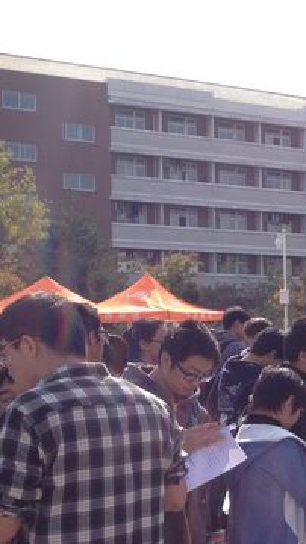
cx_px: 473
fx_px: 981
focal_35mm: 68
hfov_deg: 16.1
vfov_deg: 30.8
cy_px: 345
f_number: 2.4
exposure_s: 1/1082
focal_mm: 4.28
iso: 50
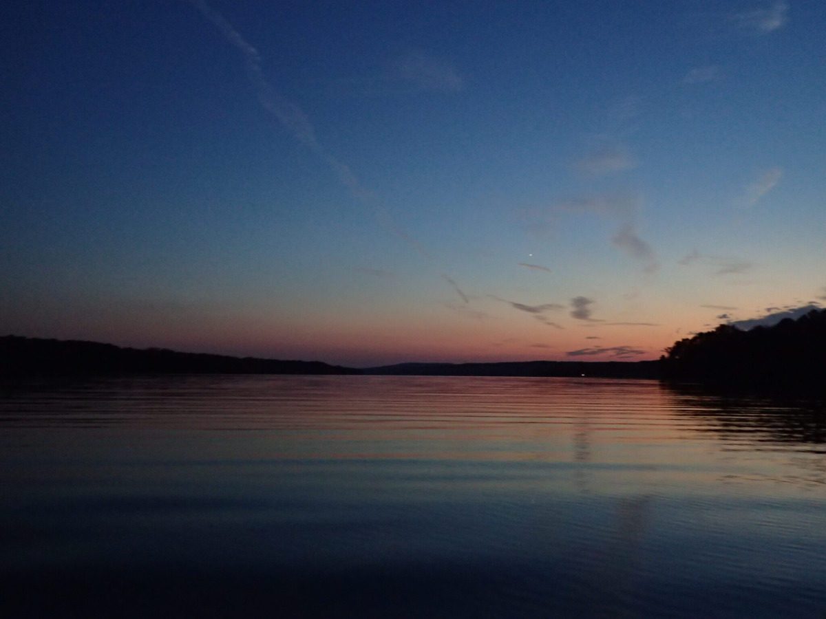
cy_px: 310
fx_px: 764
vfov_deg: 44.2
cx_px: 413
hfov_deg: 56.8
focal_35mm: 32
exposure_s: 1/15
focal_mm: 5.87
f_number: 2.4
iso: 800
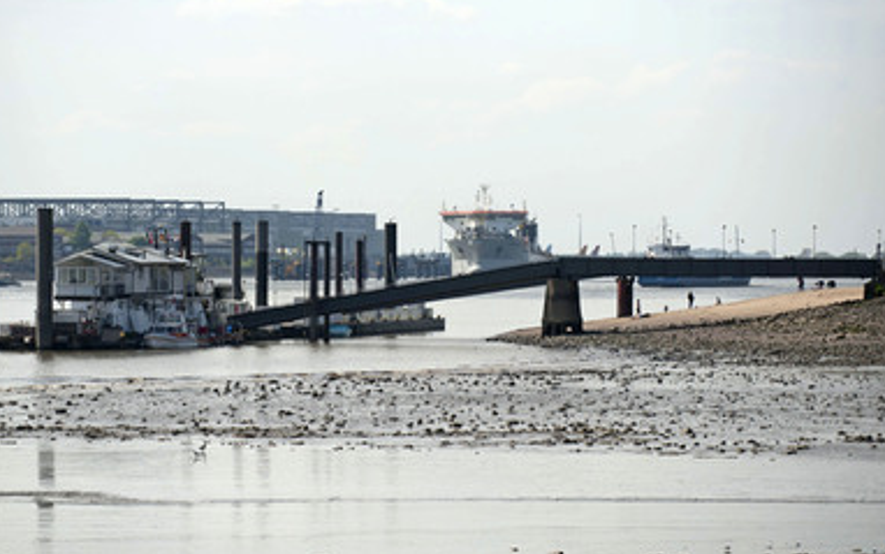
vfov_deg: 7.3
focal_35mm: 180
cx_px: 382
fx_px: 4343
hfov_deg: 11.6
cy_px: 294
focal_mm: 150
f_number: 4
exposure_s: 1/6400
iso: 250
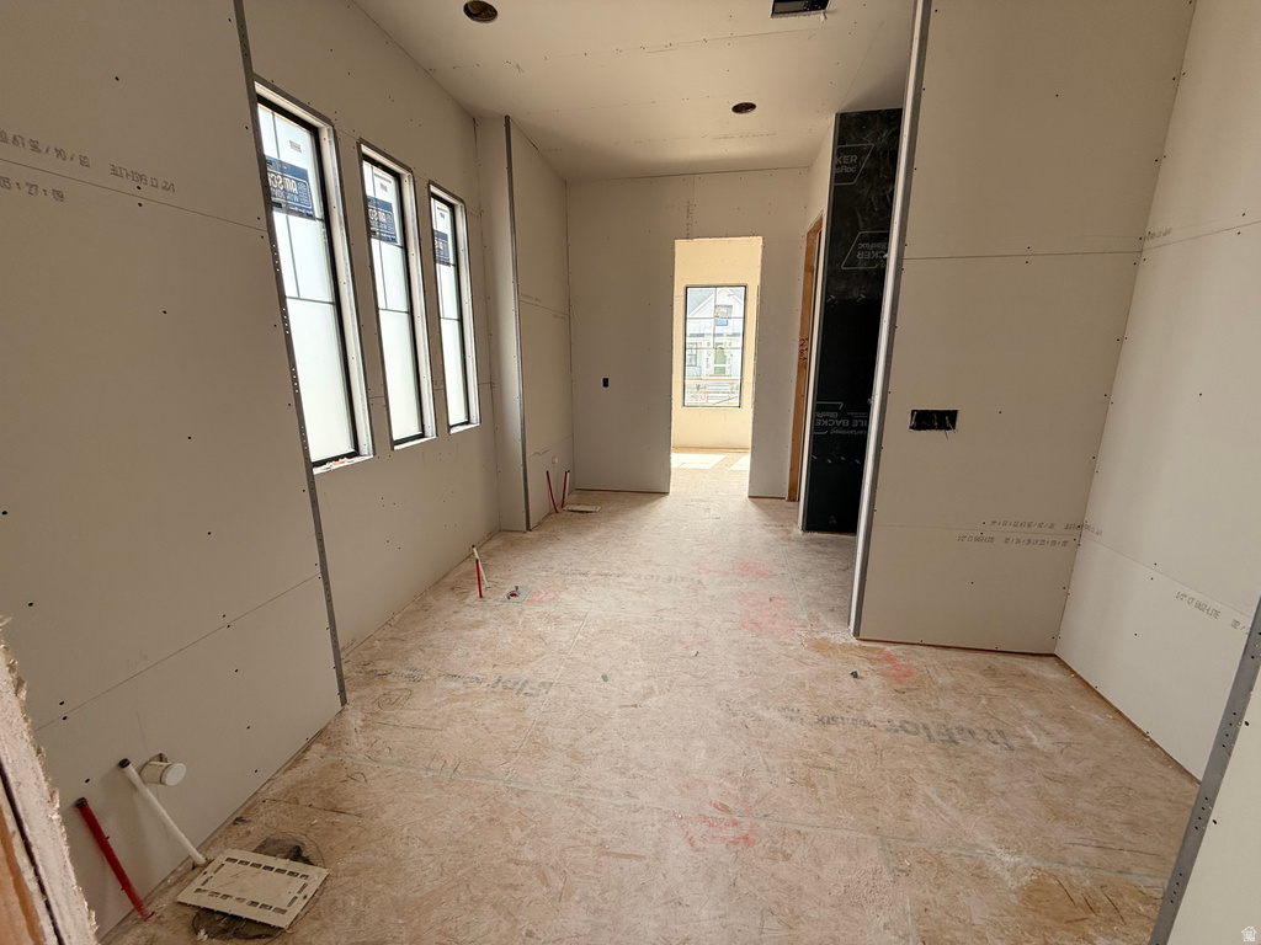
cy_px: 472
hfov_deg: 102.1
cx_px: 630
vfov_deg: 85.7
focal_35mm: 14
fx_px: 510
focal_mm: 2.22
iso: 64
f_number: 2.2
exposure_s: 1/218
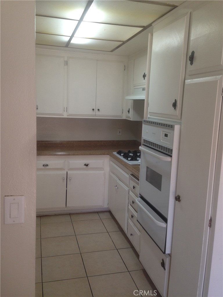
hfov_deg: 42.9
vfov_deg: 55.4
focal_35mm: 33
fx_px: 283
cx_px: 112
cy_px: 148
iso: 50
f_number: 2.4
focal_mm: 4.12
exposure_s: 1/24
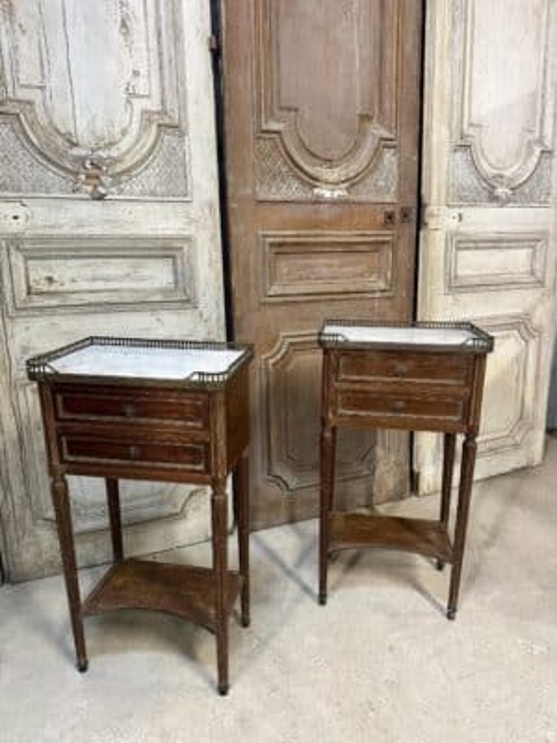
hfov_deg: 56.8
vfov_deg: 71.6
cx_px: 278
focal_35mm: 24
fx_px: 515
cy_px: 372
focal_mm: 6.86
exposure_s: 1/50
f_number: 1.78
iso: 250
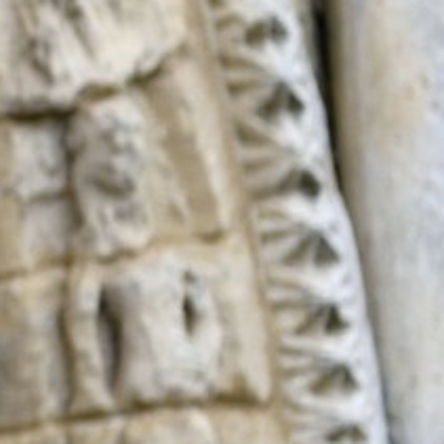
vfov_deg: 3.9
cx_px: -1206
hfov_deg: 3.7
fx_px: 6545
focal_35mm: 451
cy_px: -124
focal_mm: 70
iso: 200
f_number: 5
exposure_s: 1/320
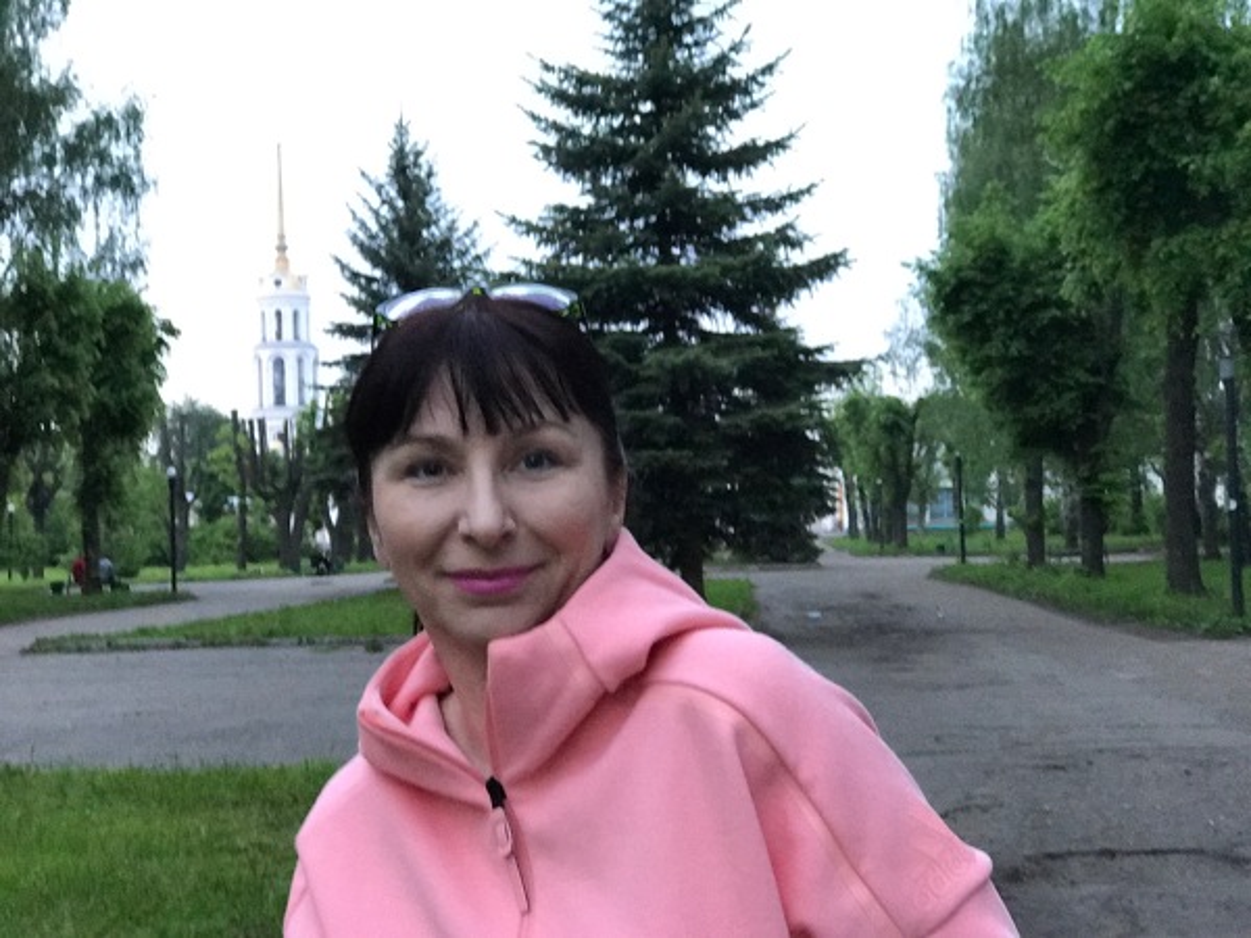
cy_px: 469
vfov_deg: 25.7
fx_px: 2060
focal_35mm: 57
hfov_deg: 33.8
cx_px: 626
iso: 500
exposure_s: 1/50
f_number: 2.8
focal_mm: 6.6
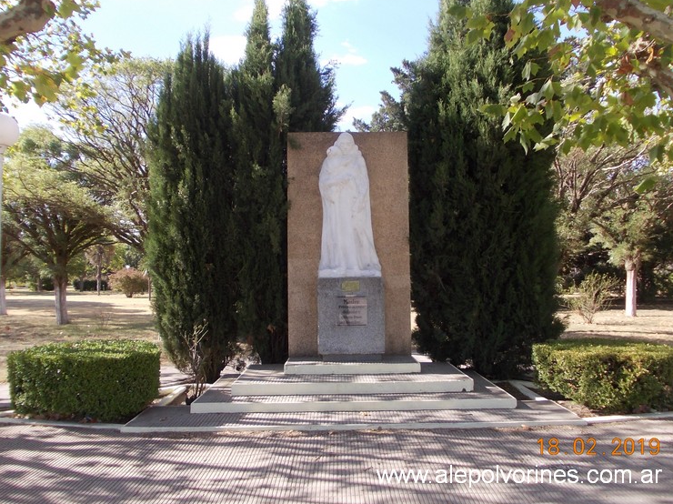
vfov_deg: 48.2
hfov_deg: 61.7
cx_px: 347
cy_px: 247
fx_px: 563
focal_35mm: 29
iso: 80
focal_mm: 4
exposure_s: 1/400
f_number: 2.7
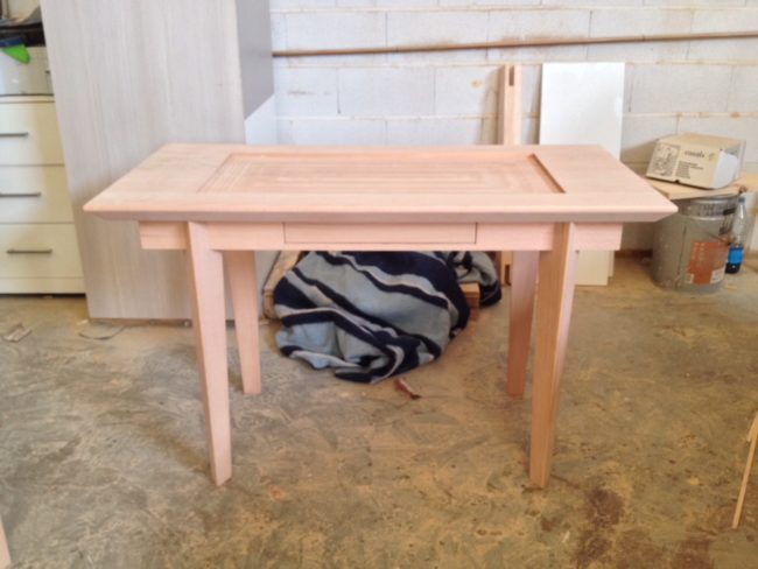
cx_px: 379
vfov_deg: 40.7
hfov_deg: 52.6
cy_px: 284
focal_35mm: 35
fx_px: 767
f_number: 2.4
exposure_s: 1/20
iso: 160
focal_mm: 4.28
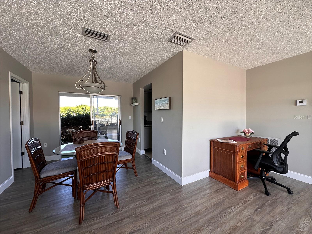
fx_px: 126
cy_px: 117
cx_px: 156
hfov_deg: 102.1
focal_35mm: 14
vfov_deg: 85.7
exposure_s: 1/99
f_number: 2.2
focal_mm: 2.22
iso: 80
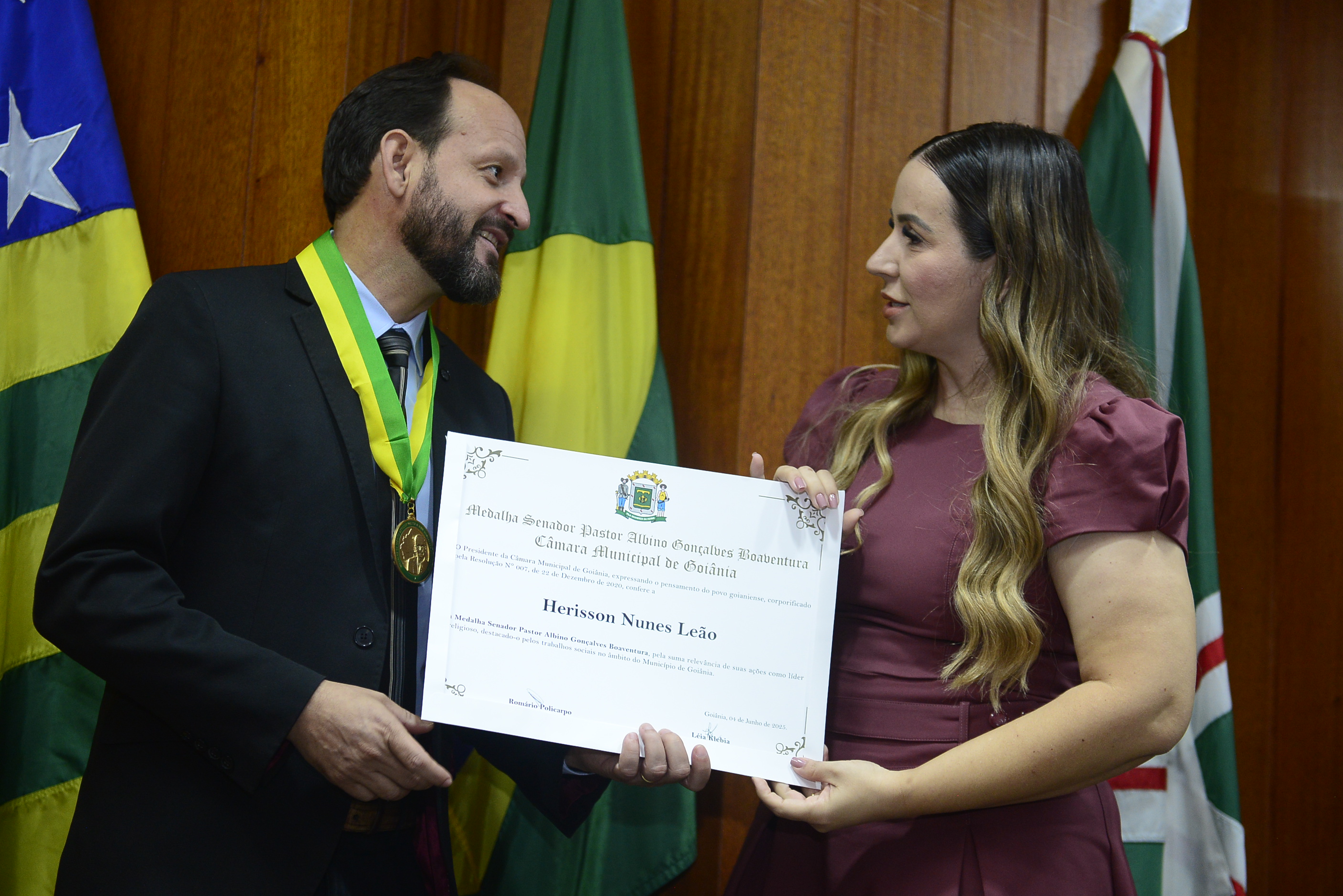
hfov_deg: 27.0
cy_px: 472
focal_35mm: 75
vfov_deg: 18.2
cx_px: 627
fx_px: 2799
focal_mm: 70
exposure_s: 1/125
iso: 2000
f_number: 2.8
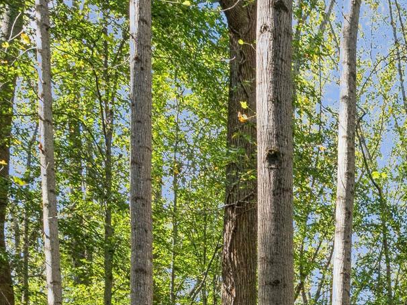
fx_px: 611
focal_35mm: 52
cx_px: 559
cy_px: 357
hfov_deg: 28.5
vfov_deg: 25.4
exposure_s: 1/160
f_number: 10
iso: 1000
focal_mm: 16
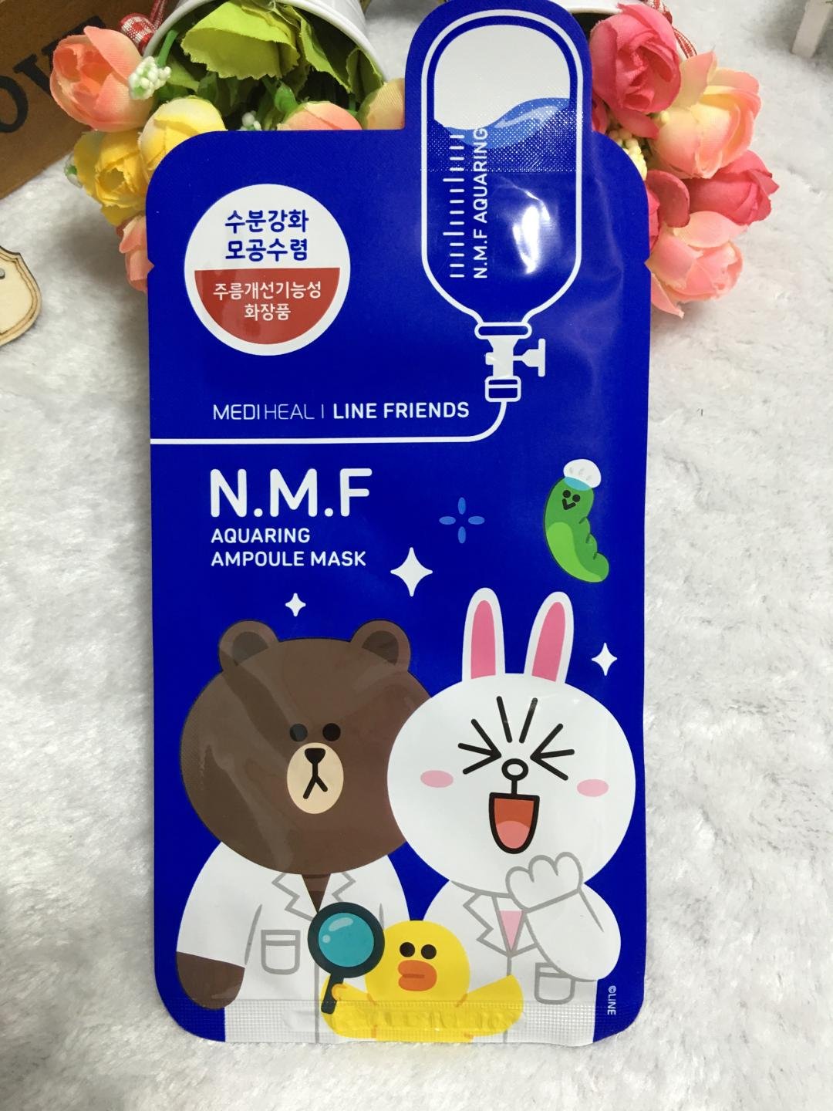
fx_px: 930
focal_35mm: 29
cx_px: 416
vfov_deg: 61.7
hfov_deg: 48.2
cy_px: 556
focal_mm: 4.15
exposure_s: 1/17
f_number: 2.2
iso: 50
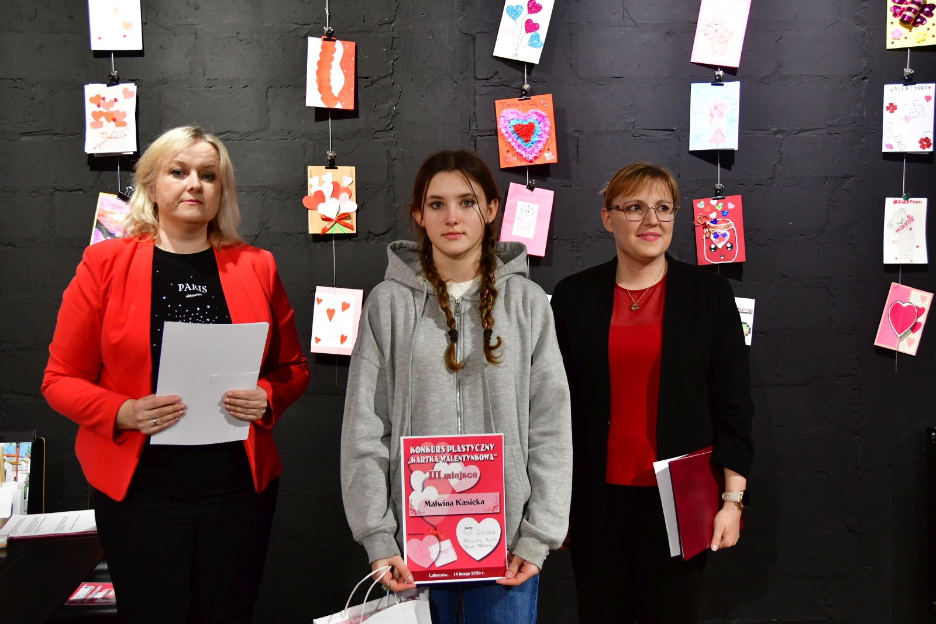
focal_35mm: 42
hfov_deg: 46.4
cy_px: 312
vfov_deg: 31.9
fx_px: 1092
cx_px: 468
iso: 1250
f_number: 4
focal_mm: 28
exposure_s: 1/80
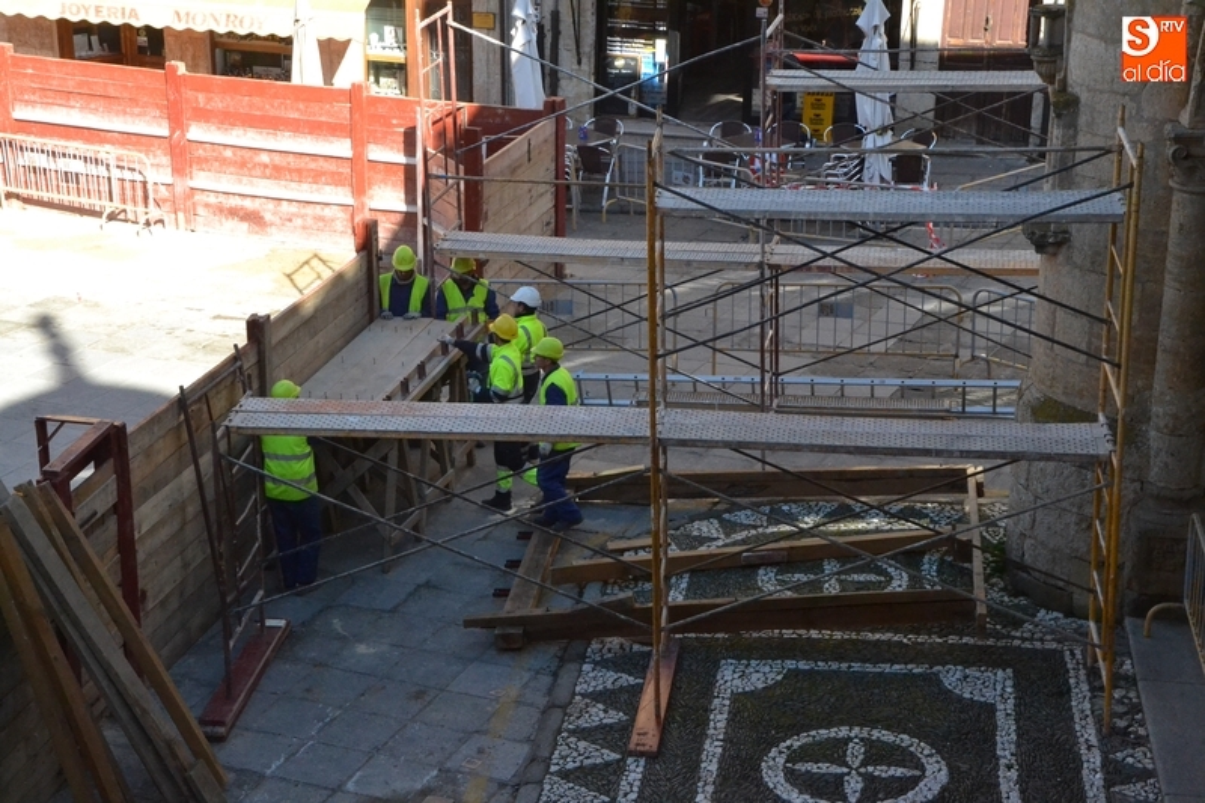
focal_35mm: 68
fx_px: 2259
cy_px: 402
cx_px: 602
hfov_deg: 29.9
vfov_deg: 20.2
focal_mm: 45
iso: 3200
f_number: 13
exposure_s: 1/640
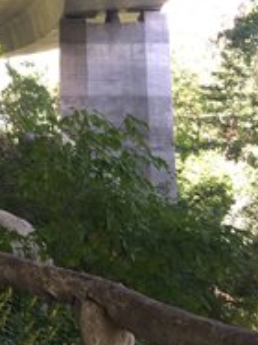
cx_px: 13
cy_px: 30
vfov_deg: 29.8
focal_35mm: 62
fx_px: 617
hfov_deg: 22.9
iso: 32
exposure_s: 1/60
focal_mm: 4.15
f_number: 2.2
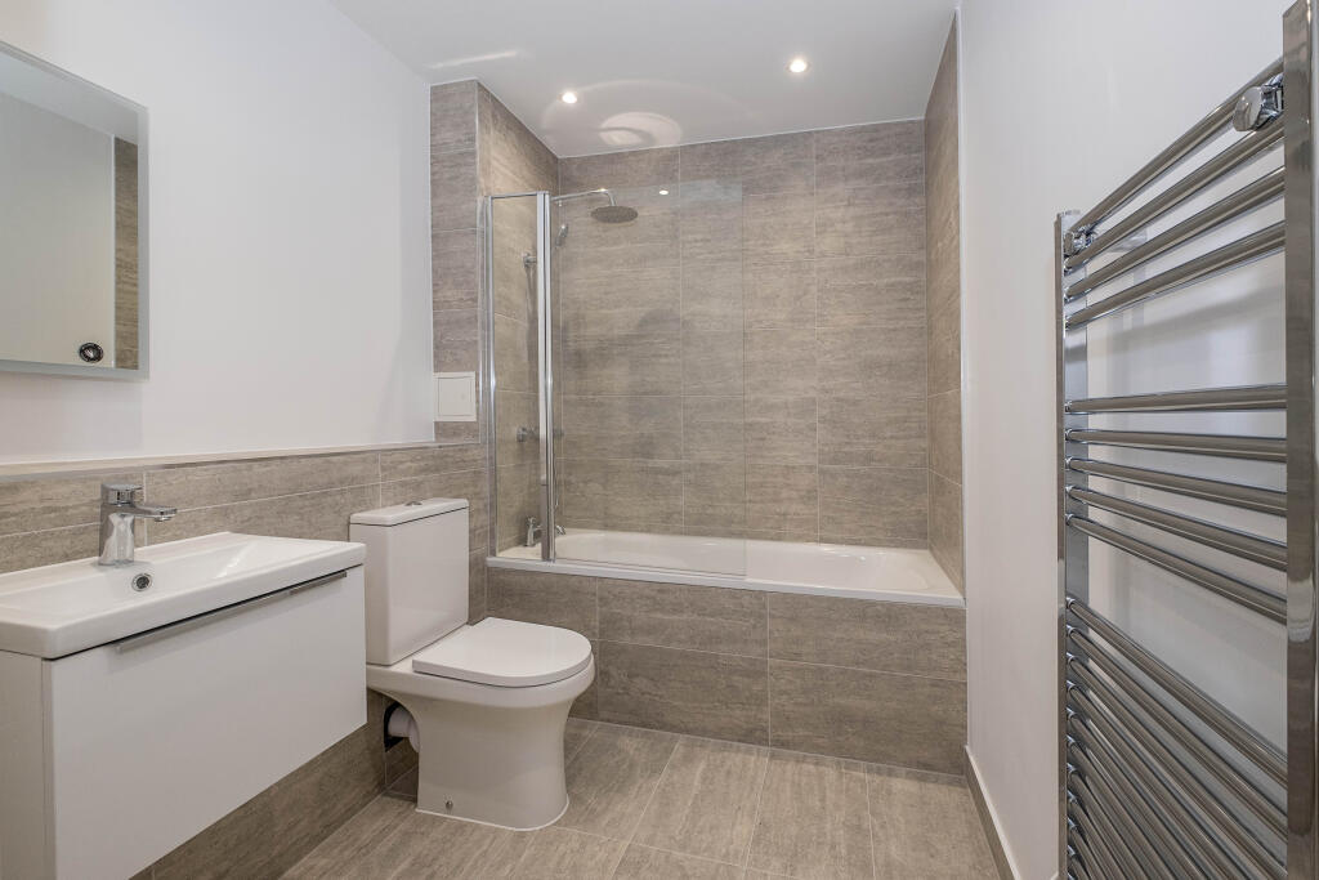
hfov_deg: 100.4
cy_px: 440
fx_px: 550
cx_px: 660
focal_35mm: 15
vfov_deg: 77.3
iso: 500
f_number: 7.1
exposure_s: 1/50
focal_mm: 10
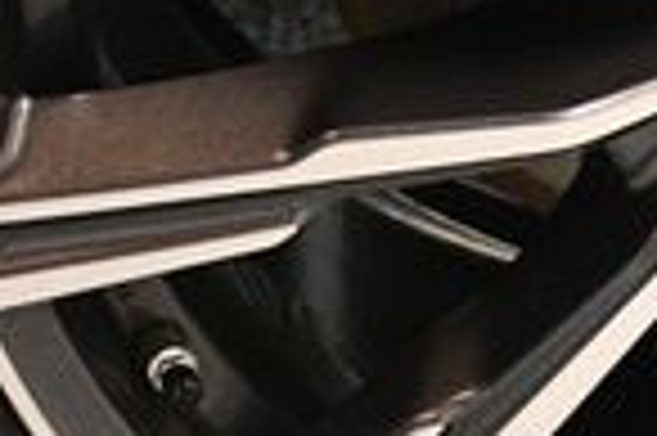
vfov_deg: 5.2
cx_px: 882
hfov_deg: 7.7
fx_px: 4794
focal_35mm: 263
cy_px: -31
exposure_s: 1/80
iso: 3200
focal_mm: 40
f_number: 4.5
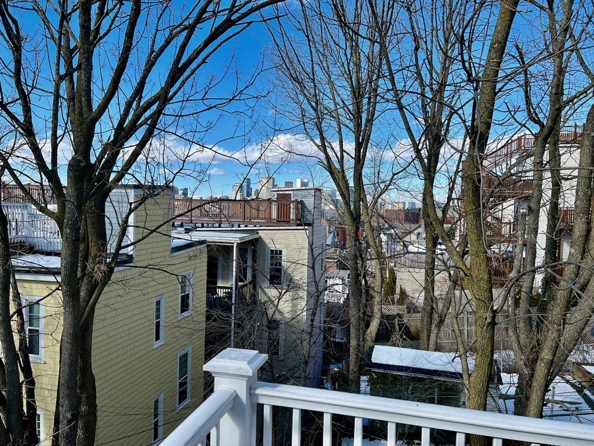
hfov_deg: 67.3
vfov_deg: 53.1
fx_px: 446
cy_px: 223
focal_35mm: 26
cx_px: 297
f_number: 1.5
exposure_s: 1/2762
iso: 50
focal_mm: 5.7
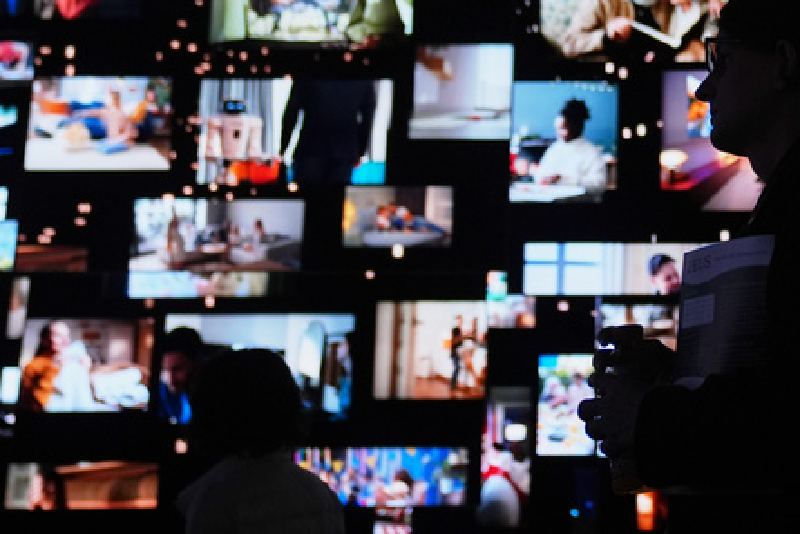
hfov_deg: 22.5
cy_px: 44
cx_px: 740
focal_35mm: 88
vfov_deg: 15.4
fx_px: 1956
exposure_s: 1/1250
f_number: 2.8
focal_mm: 38
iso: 1000
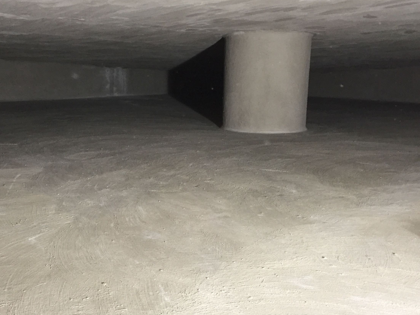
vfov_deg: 33.5
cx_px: 161
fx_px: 522
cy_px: 179
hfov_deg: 43.6
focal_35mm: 43
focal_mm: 4.15
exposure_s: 1/33
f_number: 2.2
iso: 160
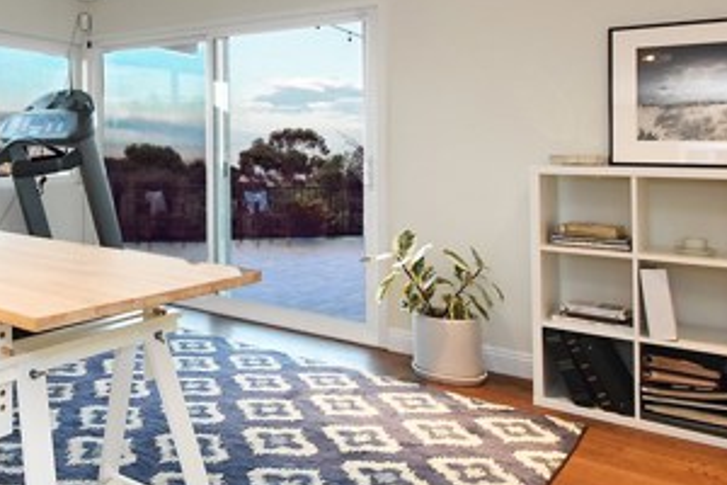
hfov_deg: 52.4
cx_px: 87
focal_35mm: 32
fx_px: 646
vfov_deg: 40.5
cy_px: 156
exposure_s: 1/25
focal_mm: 10
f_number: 8
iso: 800
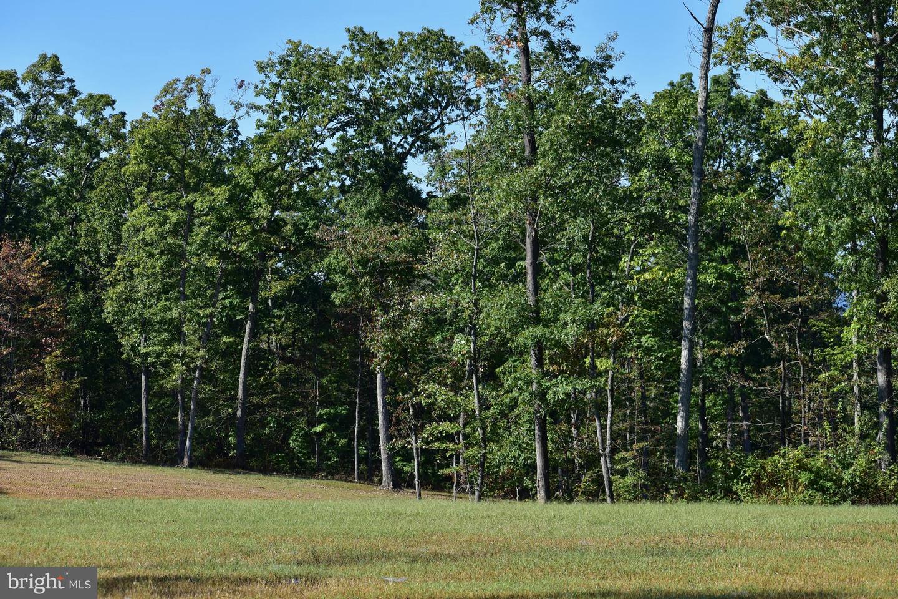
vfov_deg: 13.0
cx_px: 449
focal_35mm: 105
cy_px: 300
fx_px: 2619
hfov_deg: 19.5
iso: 220
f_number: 6.3
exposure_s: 1/800
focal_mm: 70
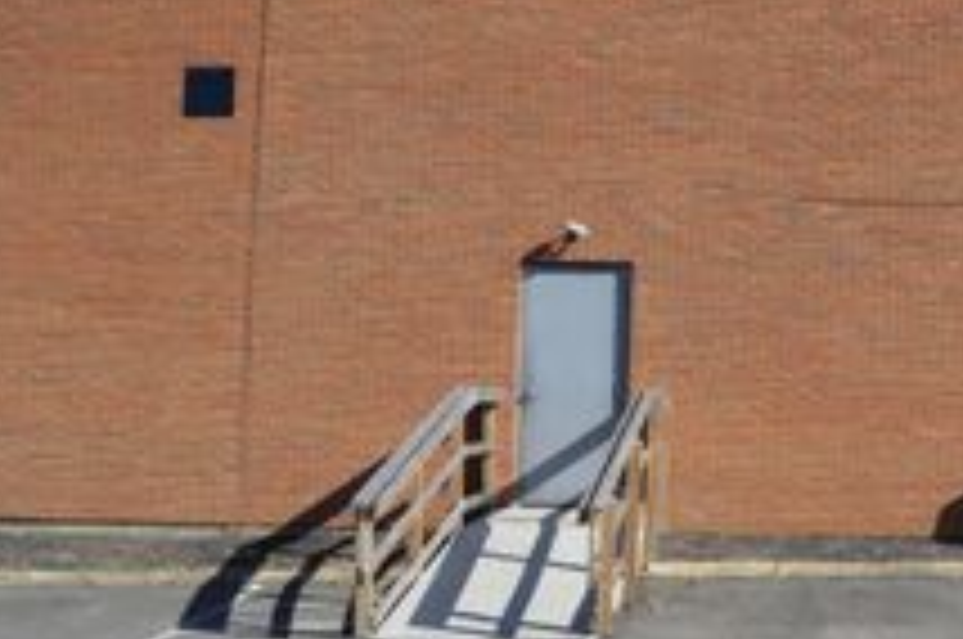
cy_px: 252
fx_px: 1683
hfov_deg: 29.9
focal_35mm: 63
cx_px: 945
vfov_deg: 21.5
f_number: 8
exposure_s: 1/250
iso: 100
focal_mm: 18
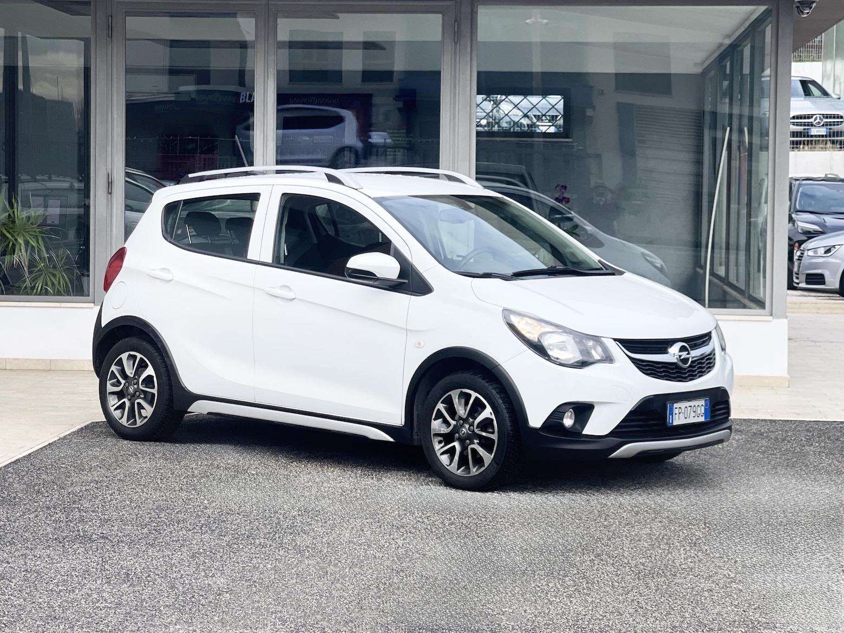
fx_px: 1560
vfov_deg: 22.9
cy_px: 316
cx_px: 422
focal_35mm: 64
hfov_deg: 30.3
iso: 32
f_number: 2.2
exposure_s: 1/699
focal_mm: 7.5
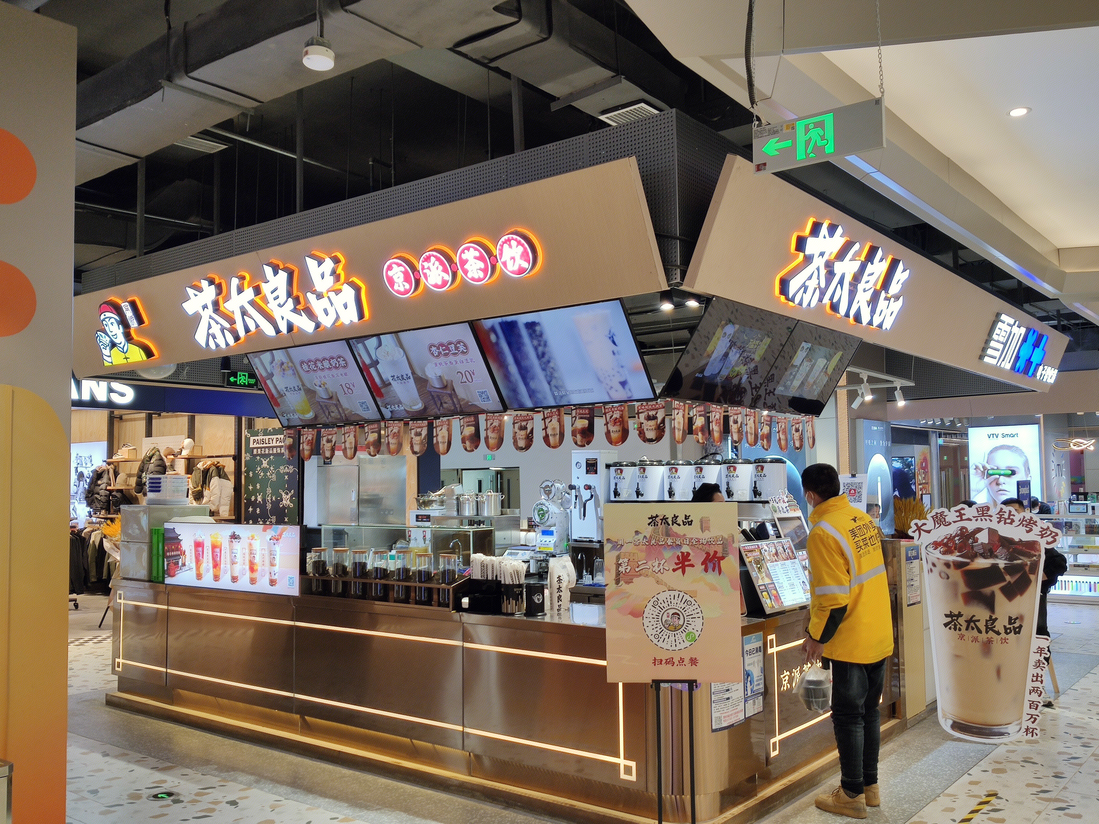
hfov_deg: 60.0
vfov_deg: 46.8
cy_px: 412
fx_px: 952
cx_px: 550
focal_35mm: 30
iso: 126
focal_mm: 4.75
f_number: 1.75
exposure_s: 1/100
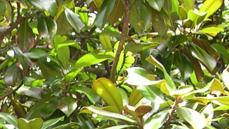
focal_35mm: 176
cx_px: -86
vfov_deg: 6.6
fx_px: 1069
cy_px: 291
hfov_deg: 11.8
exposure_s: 1/106
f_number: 2.8
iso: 100
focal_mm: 8
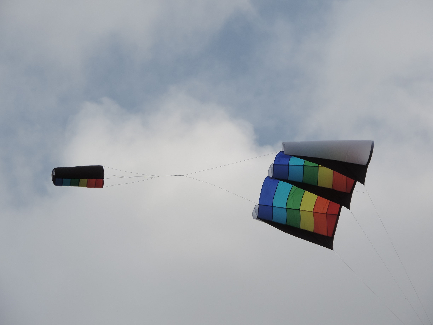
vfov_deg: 5.9
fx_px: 3127
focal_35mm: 250
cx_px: 216
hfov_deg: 7.9
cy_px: 162
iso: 80
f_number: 4.7
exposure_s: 1/1250
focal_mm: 44.5
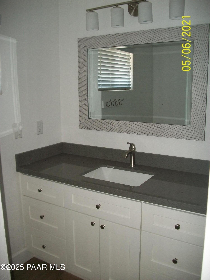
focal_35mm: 32
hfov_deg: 44.2
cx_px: 105
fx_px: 259
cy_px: 140
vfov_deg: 56.8
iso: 80
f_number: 2.9
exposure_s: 1/30
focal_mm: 5.7
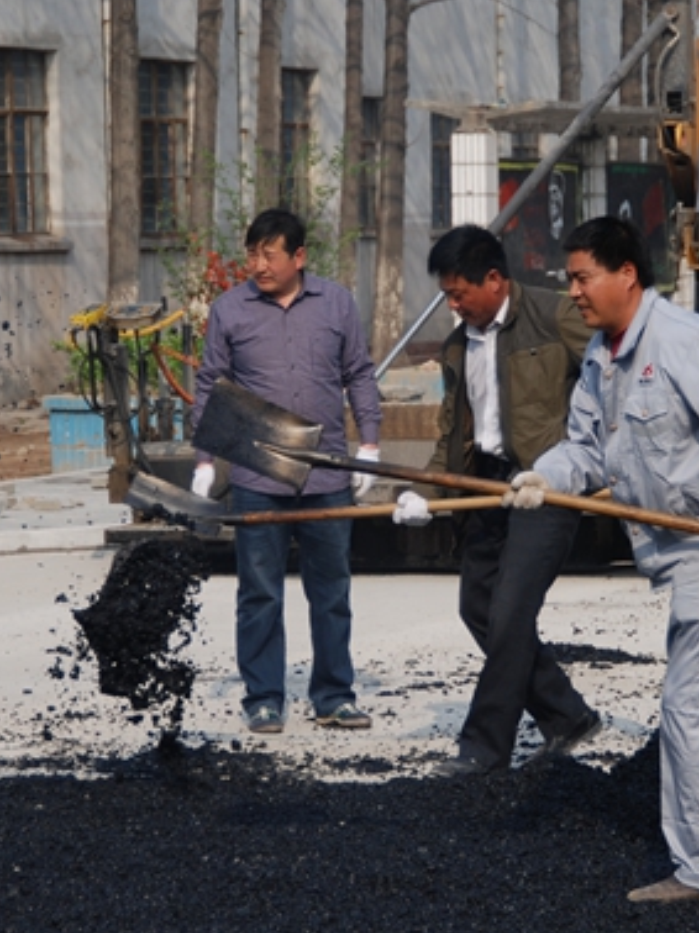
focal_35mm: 174
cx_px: 538
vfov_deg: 11.4
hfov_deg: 8.5
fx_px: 4687
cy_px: 559
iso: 125
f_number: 5.3
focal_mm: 65
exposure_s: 1/500
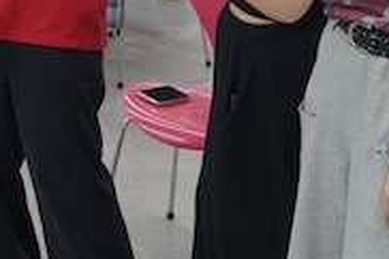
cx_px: -248
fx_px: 1492
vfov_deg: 9.6
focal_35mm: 138
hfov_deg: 13.7
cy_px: -156
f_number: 4
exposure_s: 1/160
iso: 500
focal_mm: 21
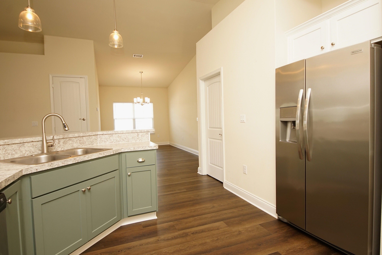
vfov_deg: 67.4
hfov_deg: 90.0
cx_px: 191
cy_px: 128
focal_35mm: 18
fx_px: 191
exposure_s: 1/60
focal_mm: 12
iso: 640
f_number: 4.5
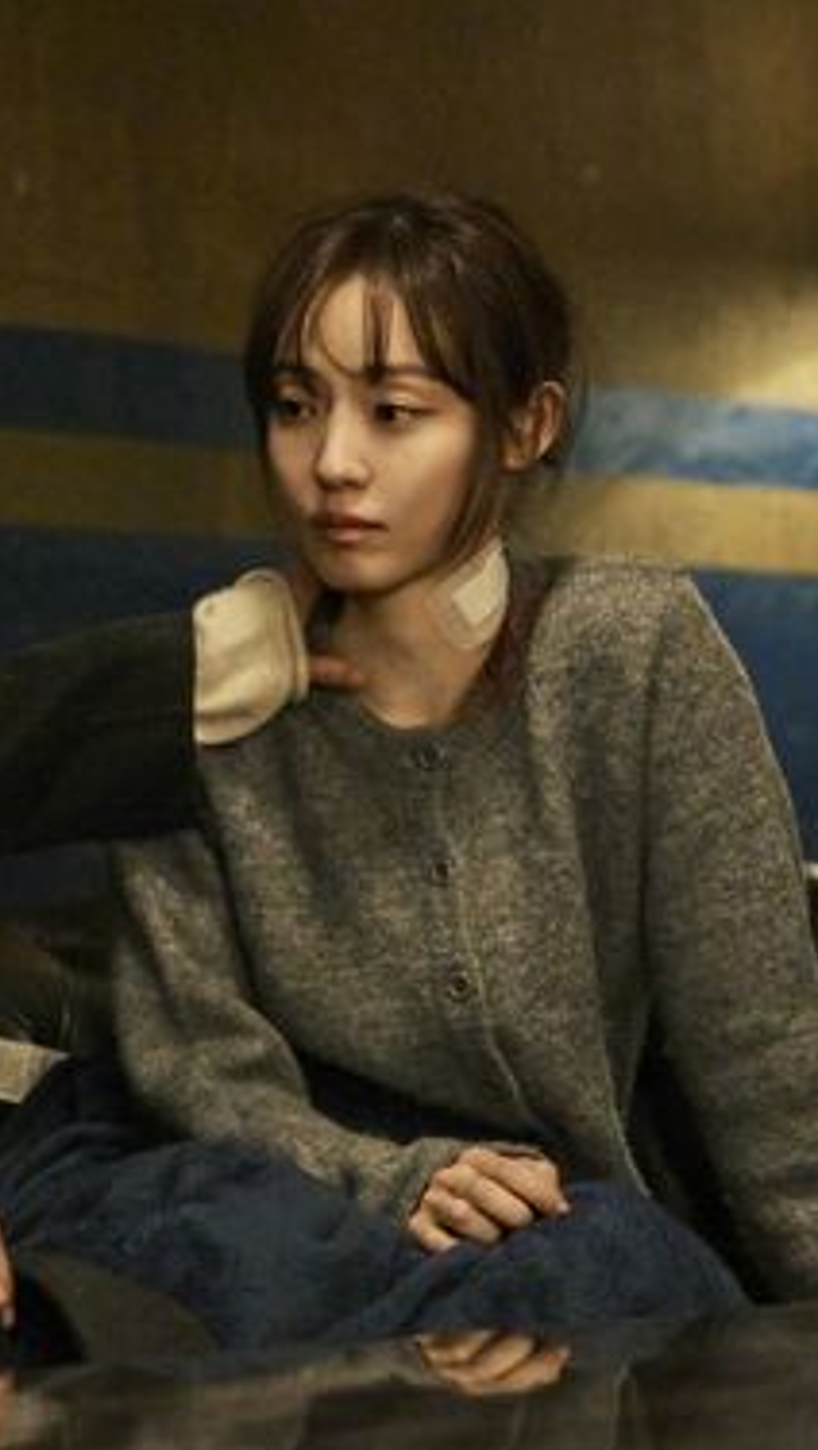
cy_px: 740
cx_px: 120
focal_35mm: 113
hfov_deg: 10.7
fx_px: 4349
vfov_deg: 18.9
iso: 8000
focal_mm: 70
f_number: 3.2
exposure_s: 1/100
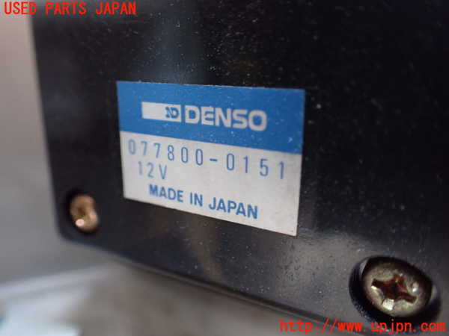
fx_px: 389
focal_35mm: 30
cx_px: 224
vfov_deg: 46.8
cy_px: 168
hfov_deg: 60.0
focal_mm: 5.4
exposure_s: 1/30
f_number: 2.3
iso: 1000
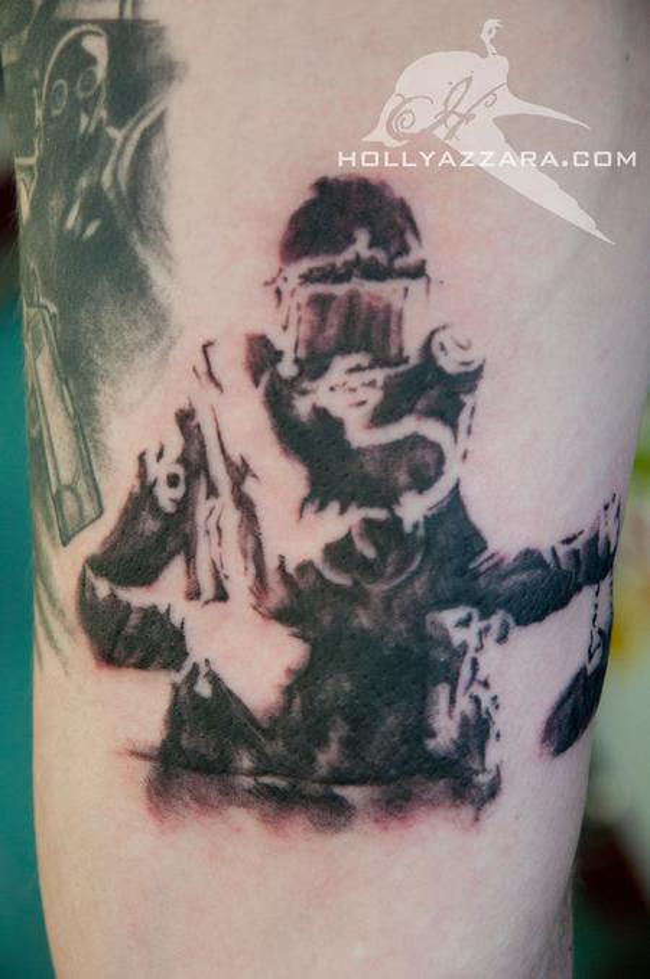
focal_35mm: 102
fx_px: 2771
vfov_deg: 20.0
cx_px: 325
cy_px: 490
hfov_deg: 13.4
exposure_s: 1/125
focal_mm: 68
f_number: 5.6
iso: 1400
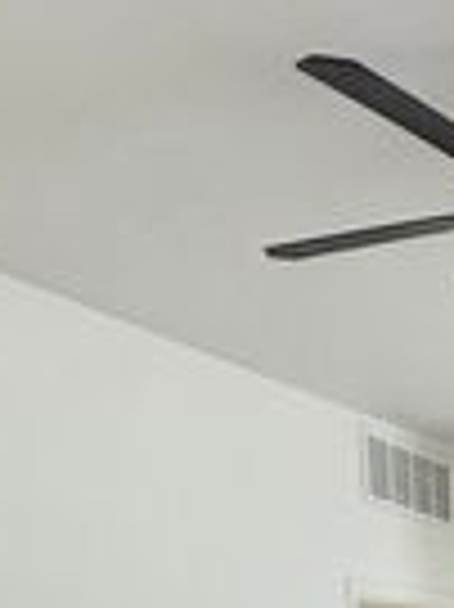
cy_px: 1052
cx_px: 701
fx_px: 1209
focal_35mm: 69
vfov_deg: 20.9
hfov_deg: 18.6
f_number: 2.2
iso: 160
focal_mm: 2.22
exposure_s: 1/120
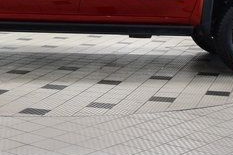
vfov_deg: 13.5
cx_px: 32
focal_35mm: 99
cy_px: -18
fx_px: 640
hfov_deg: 20.3
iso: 1600
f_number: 5
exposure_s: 1/60
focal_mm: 24
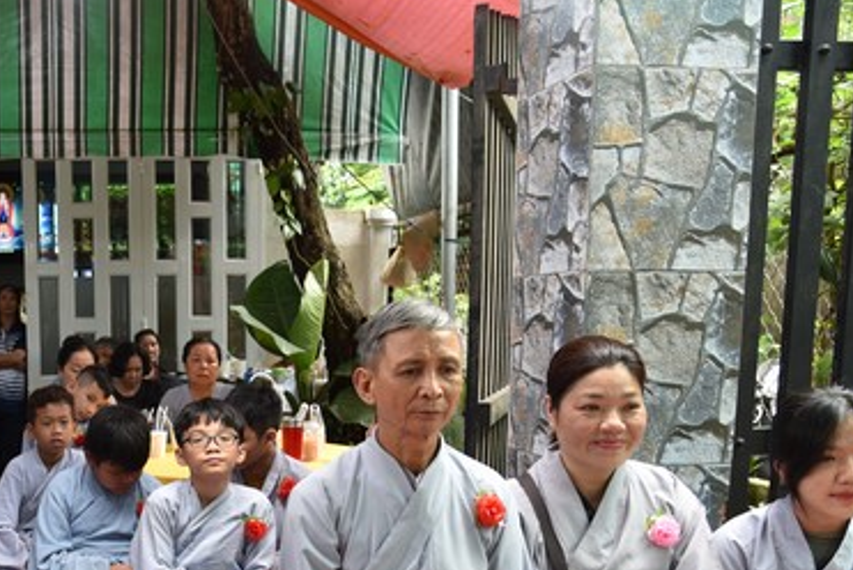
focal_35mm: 42
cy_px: 478
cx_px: 122
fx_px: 996
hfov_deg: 43.3
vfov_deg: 30.9
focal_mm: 24
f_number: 4.5
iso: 400
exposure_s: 1/100
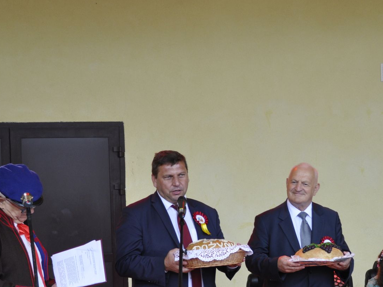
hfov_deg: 19.1
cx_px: 293
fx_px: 1129
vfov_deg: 14.4
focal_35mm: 102
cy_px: 242
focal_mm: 36
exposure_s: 1/80
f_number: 5
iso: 400
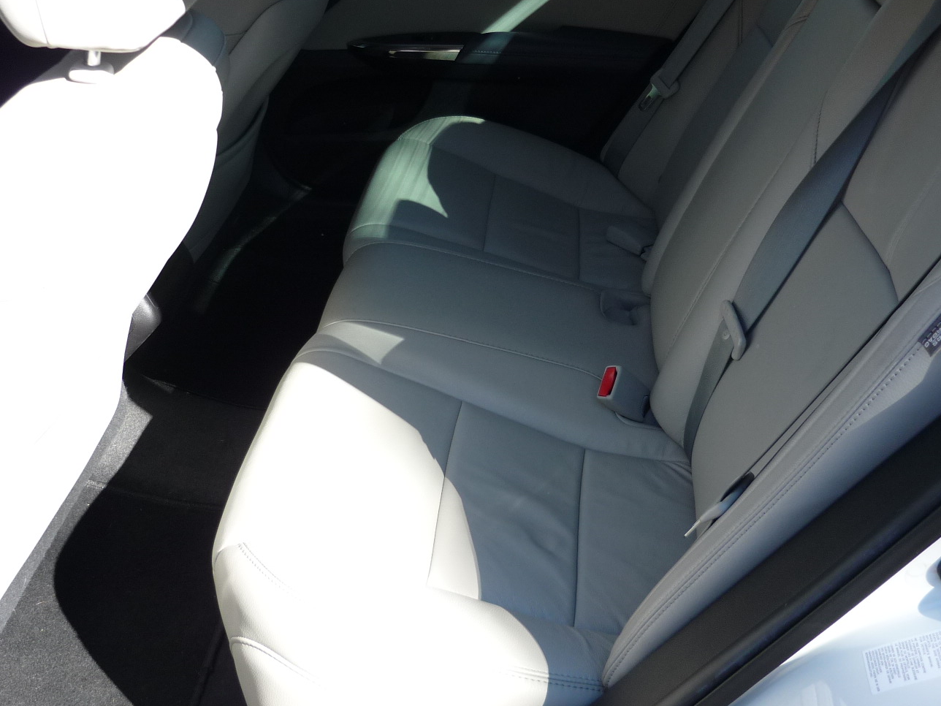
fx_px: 1115
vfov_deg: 35.1
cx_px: 473
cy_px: 316
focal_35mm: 41
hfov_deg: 45.8
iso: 100
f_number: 2.8
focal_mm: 5.5
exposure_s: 1/200
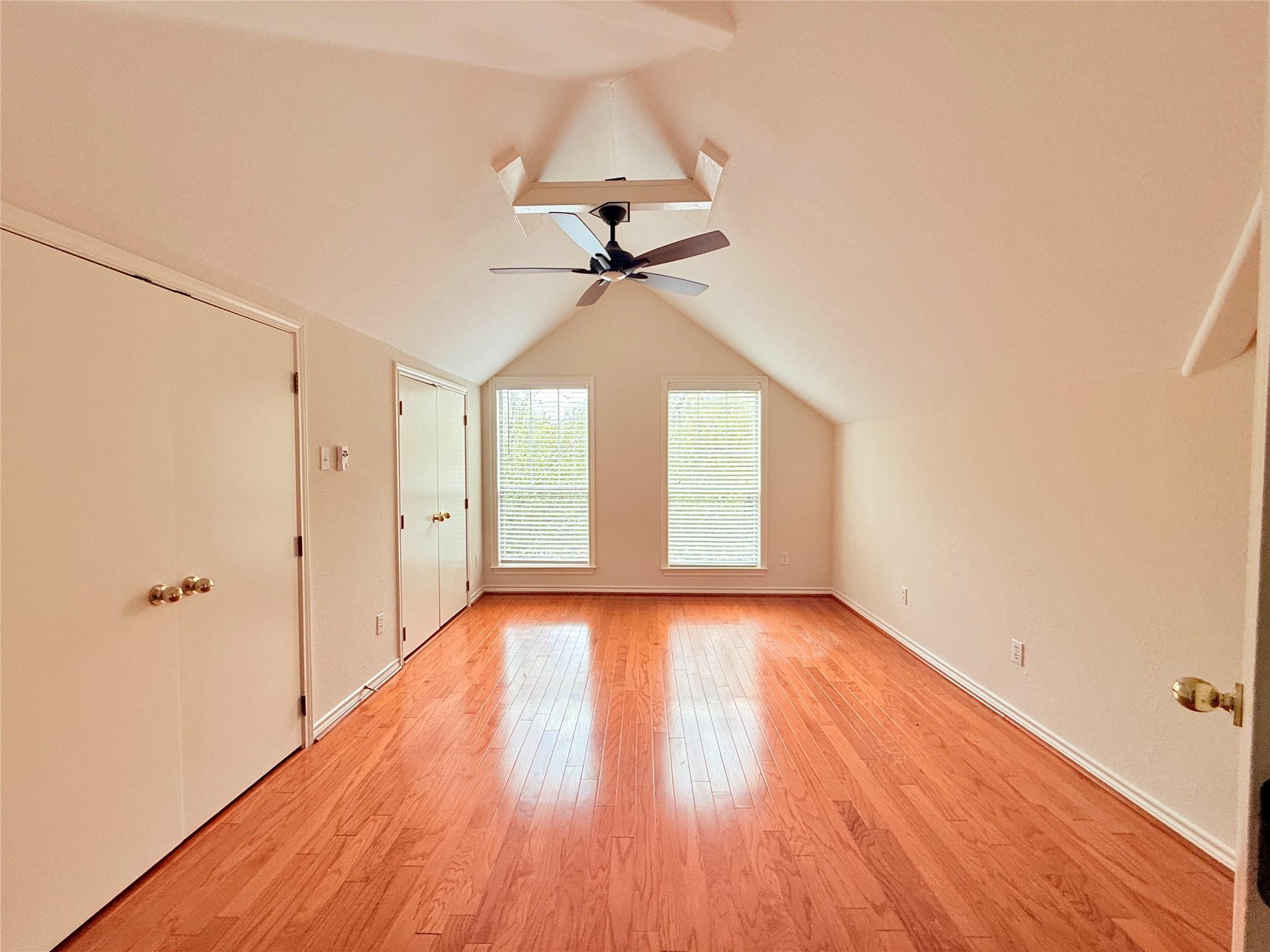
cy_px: 476
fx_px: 514
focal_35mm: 14
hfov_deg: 102.1
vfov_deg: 85.7
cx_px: 635
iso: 80
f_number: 2.2
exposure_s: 1/99
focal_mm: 2.22
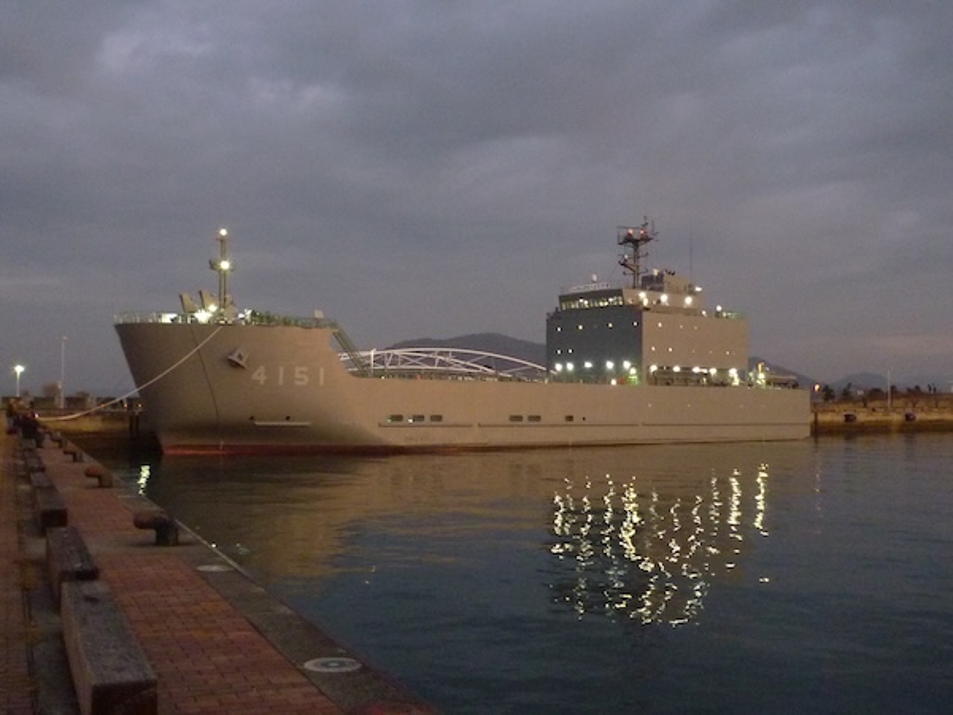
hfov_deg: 49.0
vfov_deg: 37.7
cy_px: 358
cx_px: 476
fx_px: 1046
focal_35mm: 38
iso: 400
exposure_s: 1/8
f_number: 2.8
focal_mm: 4.4
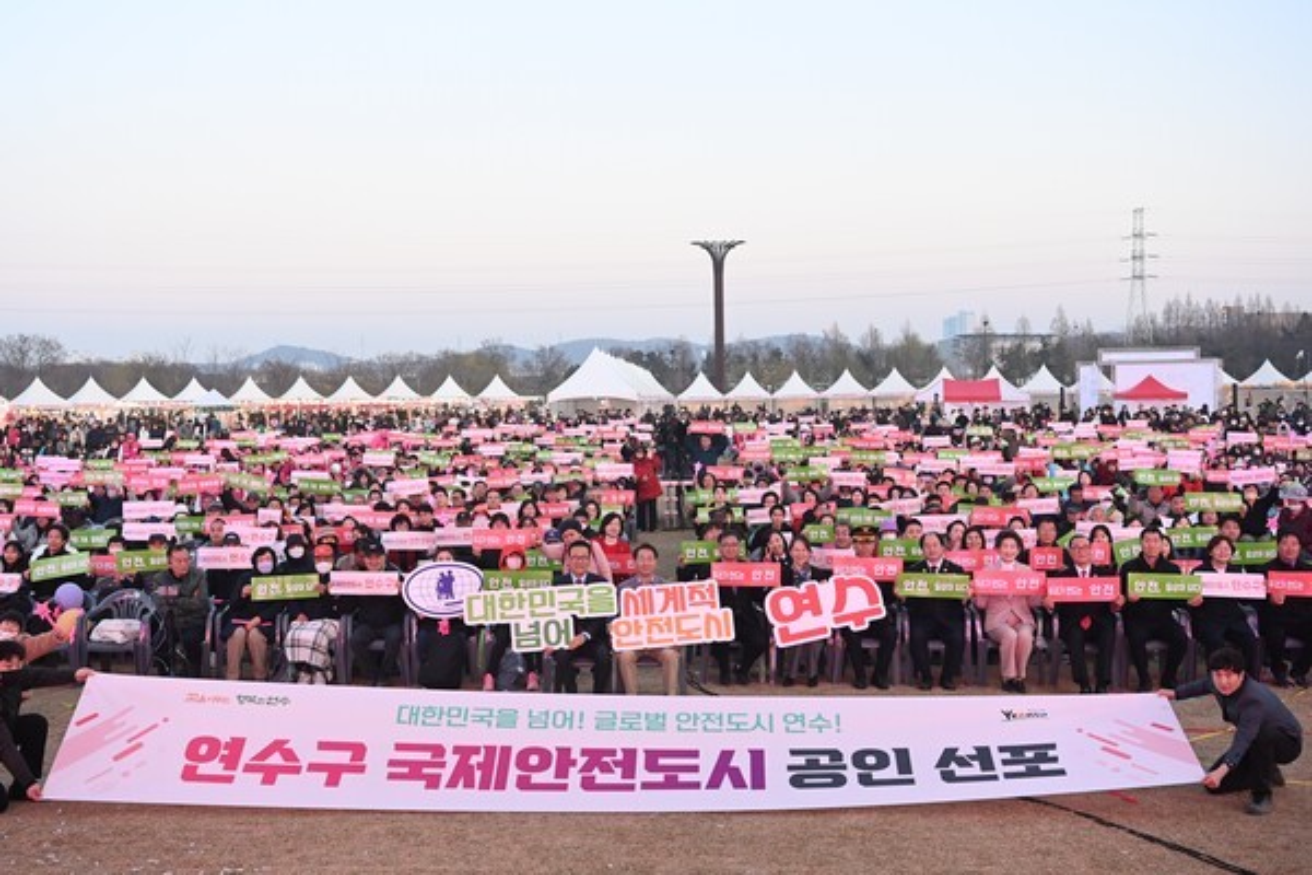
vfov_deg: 31.9
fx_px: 1531
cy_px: 438
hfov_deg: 46.4
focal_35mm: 42
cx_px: 656
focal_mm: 42
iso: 1250
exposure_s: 1/250
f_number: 4
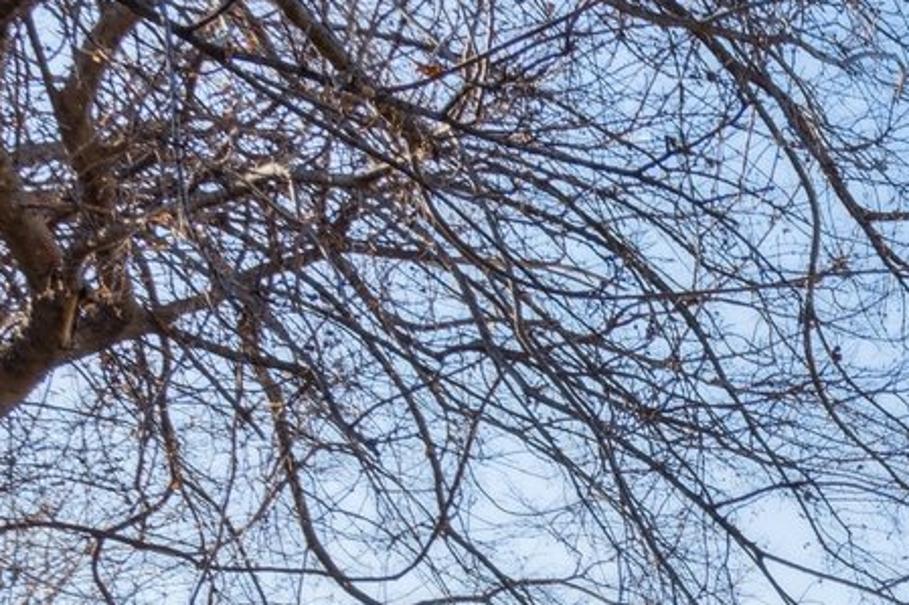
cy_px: 1151
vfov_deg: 15.5
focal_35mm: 73
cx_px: 1518
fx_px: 1842
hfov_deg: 21.2
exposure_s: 1/250
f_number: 7.1
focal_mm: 16
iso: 200
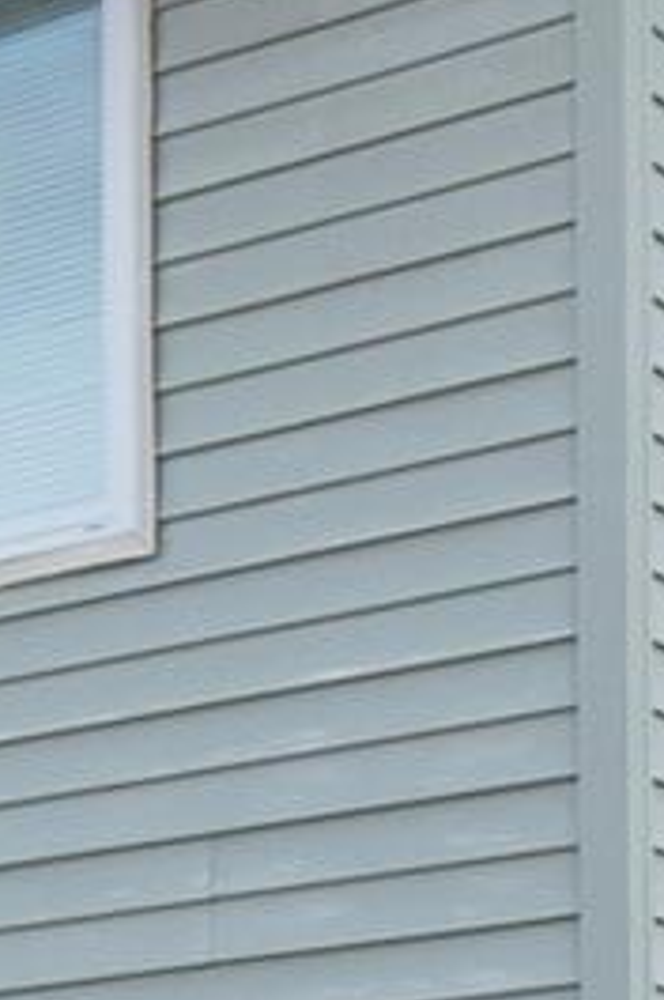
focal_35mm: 127
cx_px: -98
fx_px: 3523
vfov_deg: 15.6
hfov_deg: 10.6
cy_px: 1177
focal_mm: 14
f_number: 14
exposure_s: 1/400
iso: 800
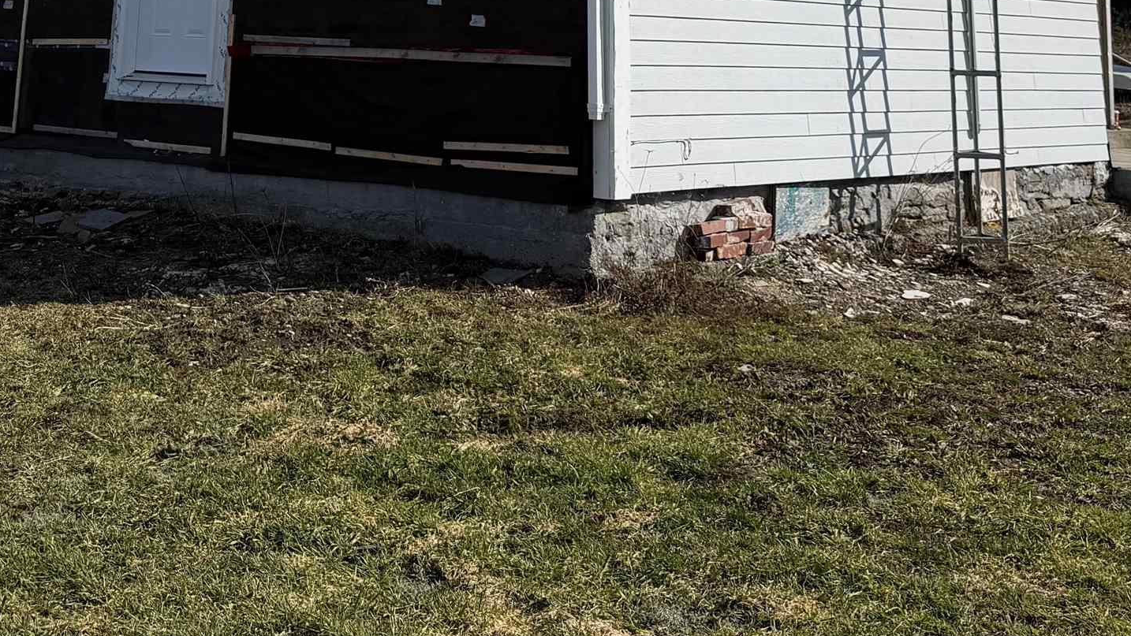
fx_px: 1680
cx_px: 477
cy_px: -251
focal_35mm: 56
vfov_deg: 19.4
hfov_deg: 37.1
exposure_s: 1/7353
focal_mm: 6.76
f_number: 1.78
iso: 80
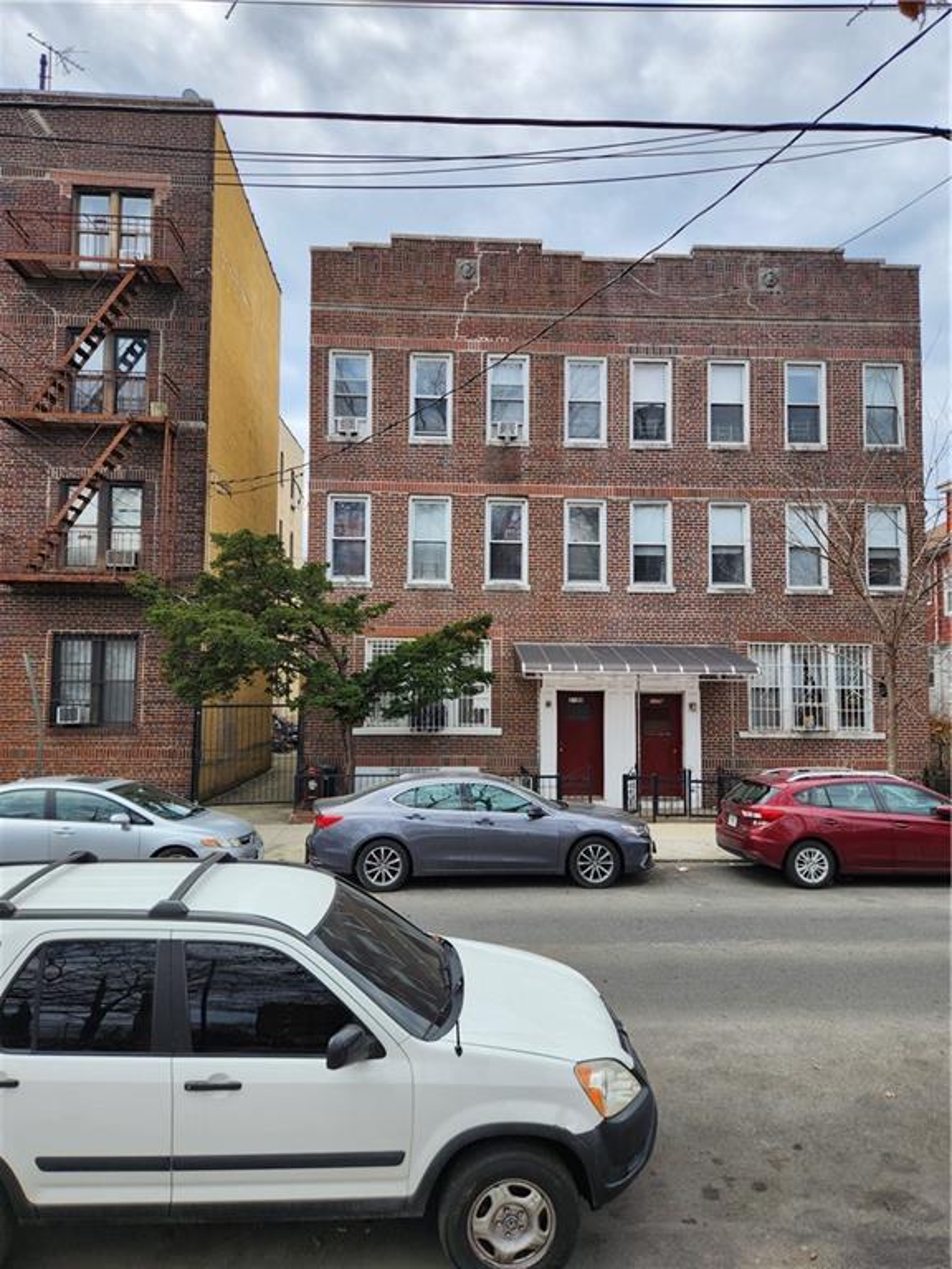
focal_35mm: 23
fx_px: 843
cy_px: 634
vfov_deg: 73.9
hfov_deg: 58.9
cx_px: 476
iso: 20
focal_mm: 5.4
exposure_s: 1/1033
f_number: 1.8
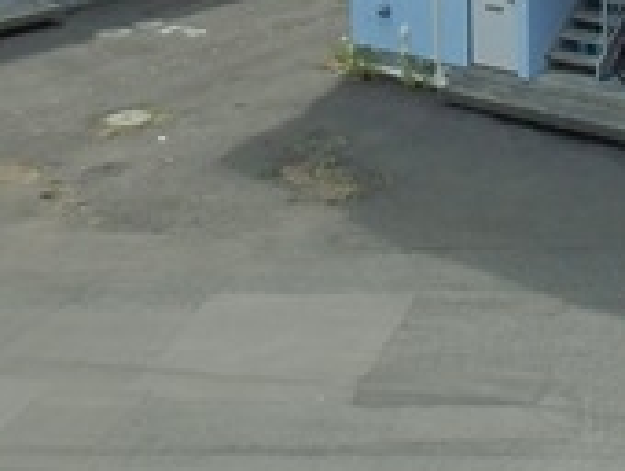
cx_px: 971
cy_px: -99
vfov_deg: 17.8
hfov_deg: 20.6
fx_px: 1428
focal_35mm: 79
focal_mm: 3.7
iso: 125
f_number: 3.5
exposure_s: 1/1000
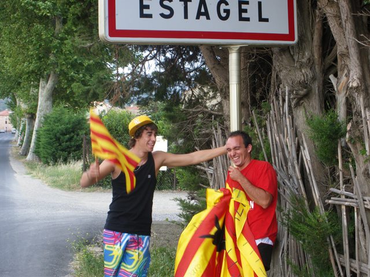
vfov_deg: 23.7
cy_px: 138
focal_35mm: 62
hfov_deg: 31.2
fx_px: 663
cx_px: 185
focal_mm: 11.1
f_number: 4.6
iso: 125
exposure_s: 1/60
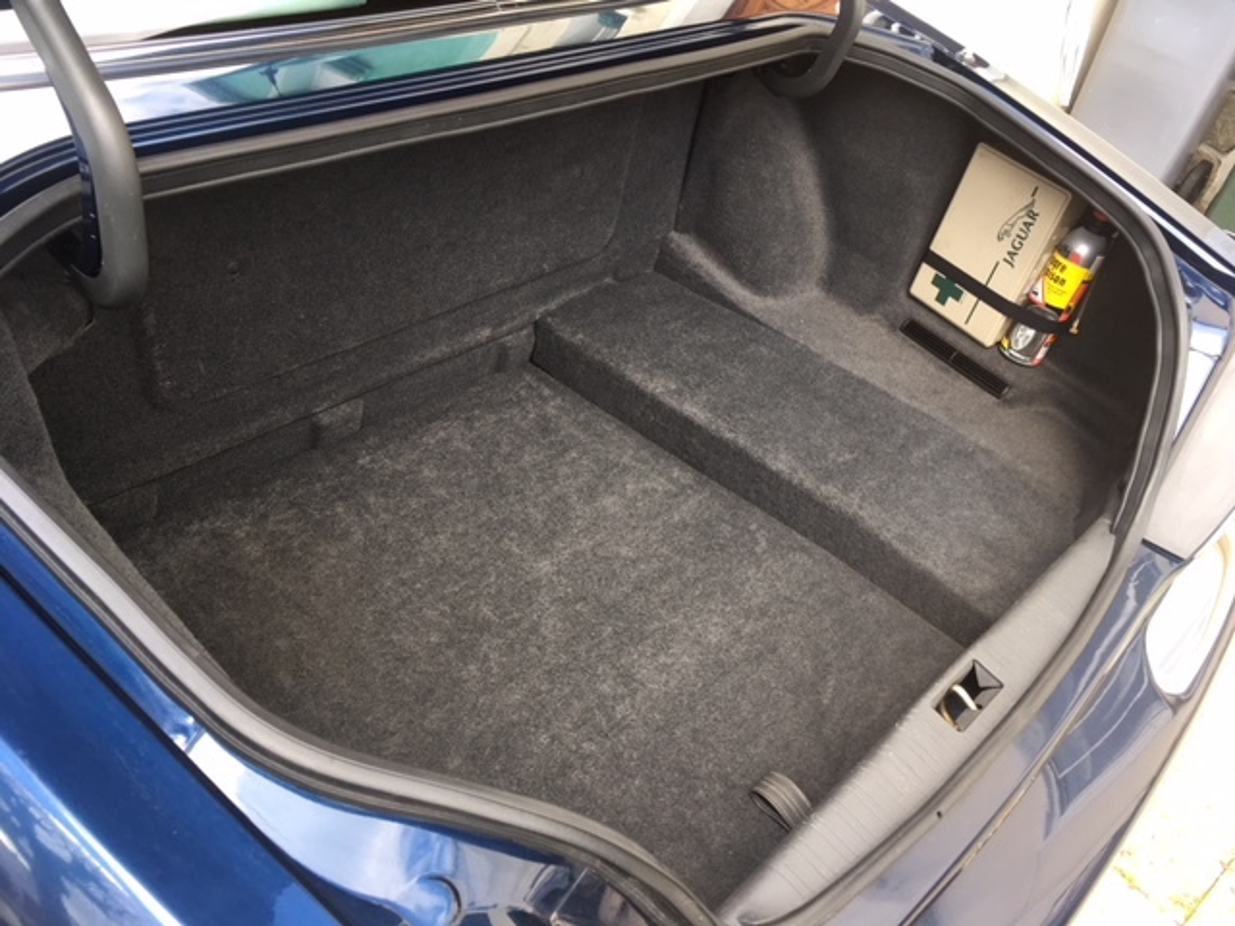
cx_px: 618
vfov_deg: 48.2
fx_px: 1035
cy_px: 463
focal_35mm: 29
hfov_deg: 61.7
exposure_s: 1/50
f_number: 2.2
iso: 25
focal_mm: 4.15
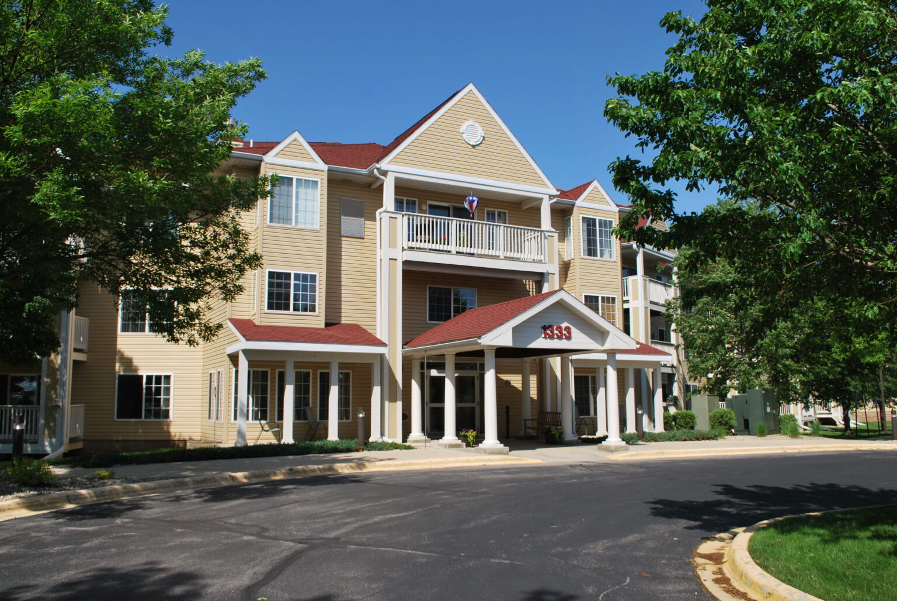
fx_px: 748
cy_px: 300
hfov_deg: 61.9
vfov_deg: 43.7
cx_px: 448
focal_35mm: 30
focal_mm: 20
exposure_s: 1/250
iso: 100
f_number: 8
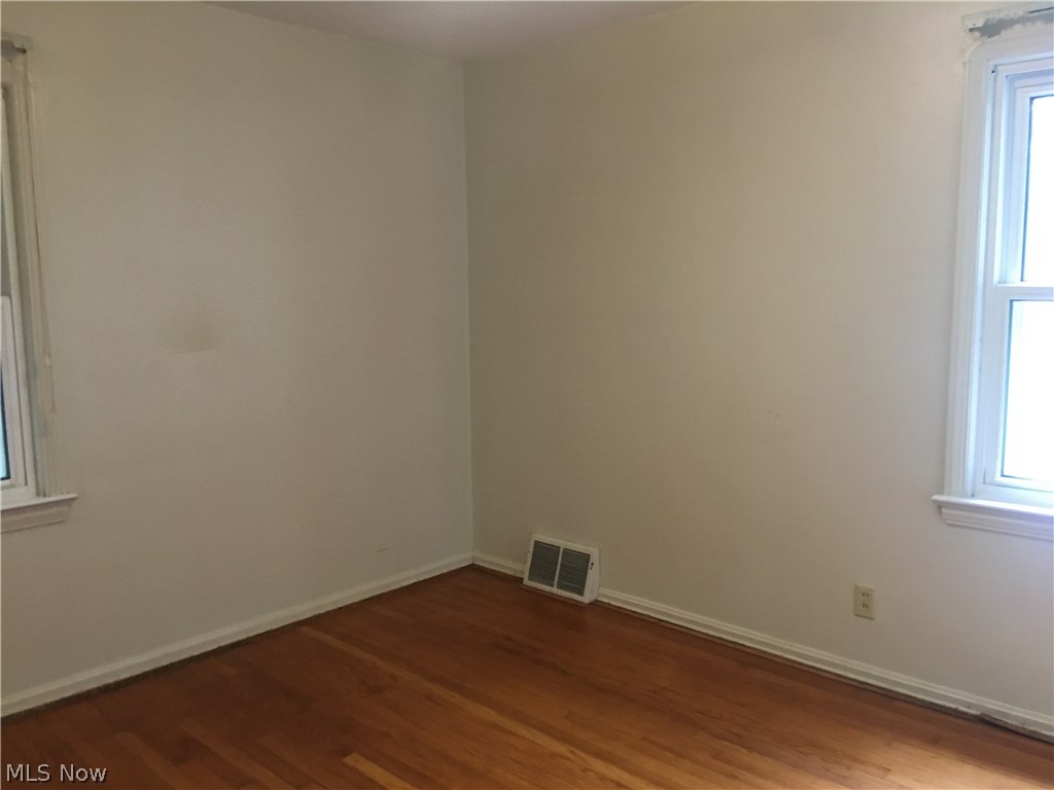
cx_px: 527
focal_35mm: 29
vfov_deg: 48.2
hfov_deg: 61.7
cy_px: 395
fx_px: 883
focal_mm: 4.15
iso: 200
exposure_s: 1/24
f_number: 2.2
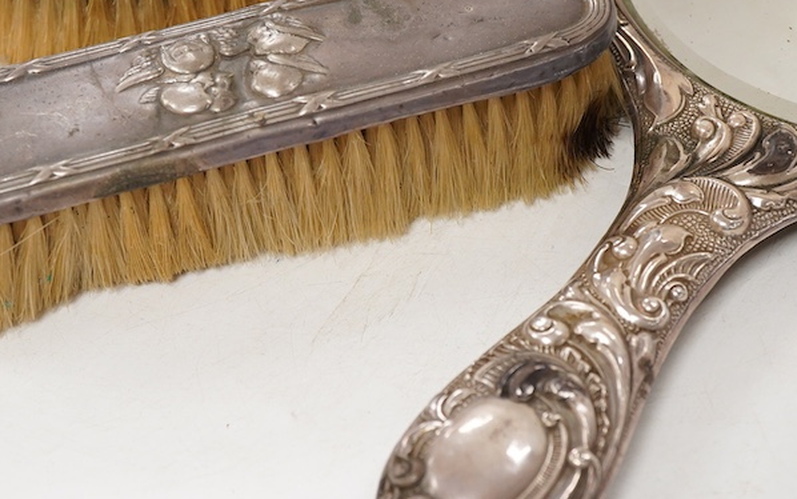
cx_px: 333
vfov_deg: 18.9
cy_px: 254
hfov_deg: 29.7
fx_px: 1499
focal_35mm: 69
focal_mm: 30
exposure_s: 1/125
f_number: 8
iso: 1250
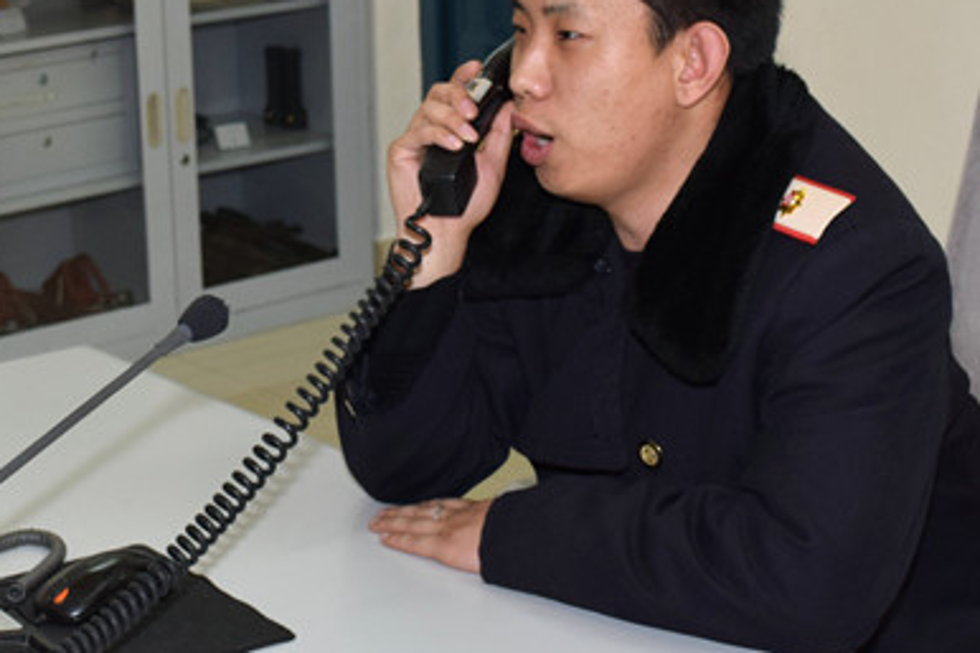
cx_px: 295
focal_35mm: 91
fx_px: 2476
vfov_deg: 14.9
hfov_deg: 22.3
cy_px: 99
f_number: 5.6
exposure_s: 1/60
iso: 400
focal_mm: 26
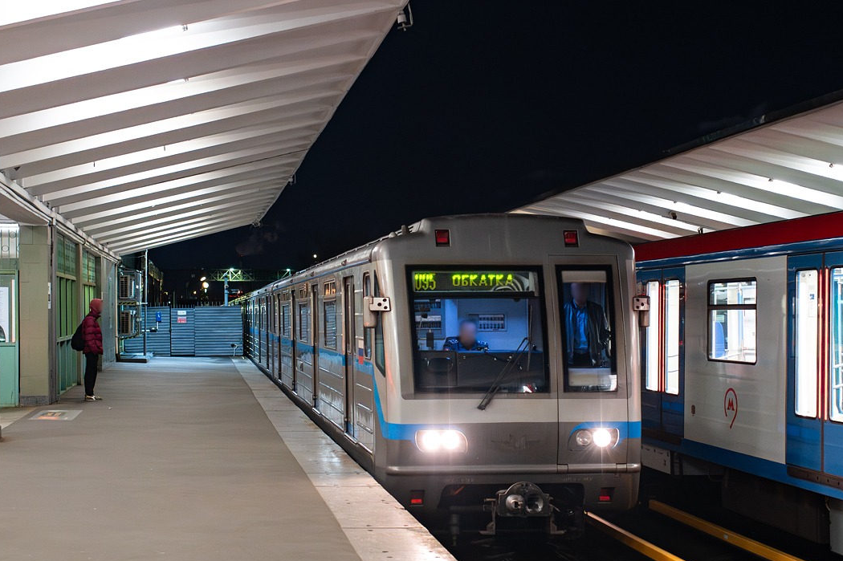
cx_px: 426
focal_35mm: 50
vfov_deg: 27.0
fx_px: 1170
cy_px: 311
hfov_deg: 39.6
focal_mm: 35
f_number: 2.8
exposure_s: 1/320
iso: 8000
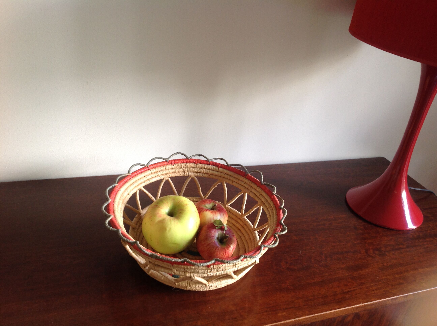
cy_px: 163
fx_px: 441
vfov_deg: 40.6
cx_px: 218
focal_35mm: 35
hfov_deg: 52.7
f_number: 2.4
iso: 64
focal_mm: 4.28
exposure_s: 1/15
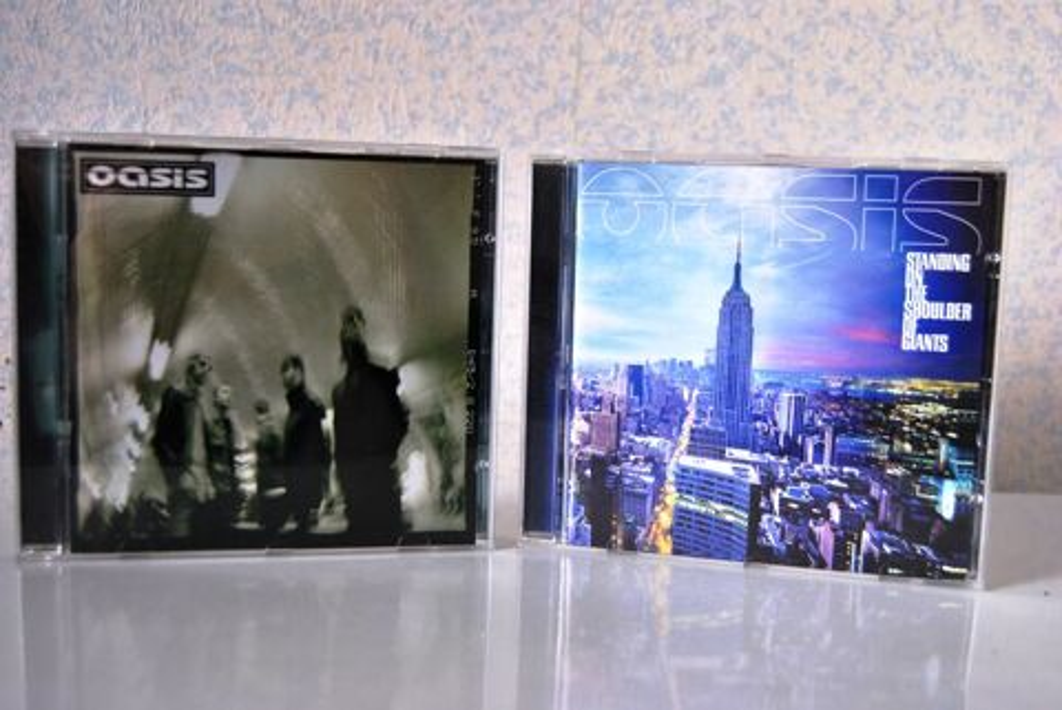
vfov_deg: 29.9
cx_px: 531
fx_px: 1329
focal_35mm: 45
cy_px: 355
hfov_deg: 43.6
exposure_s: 1/40
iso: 400
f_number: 4.2
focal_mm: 30
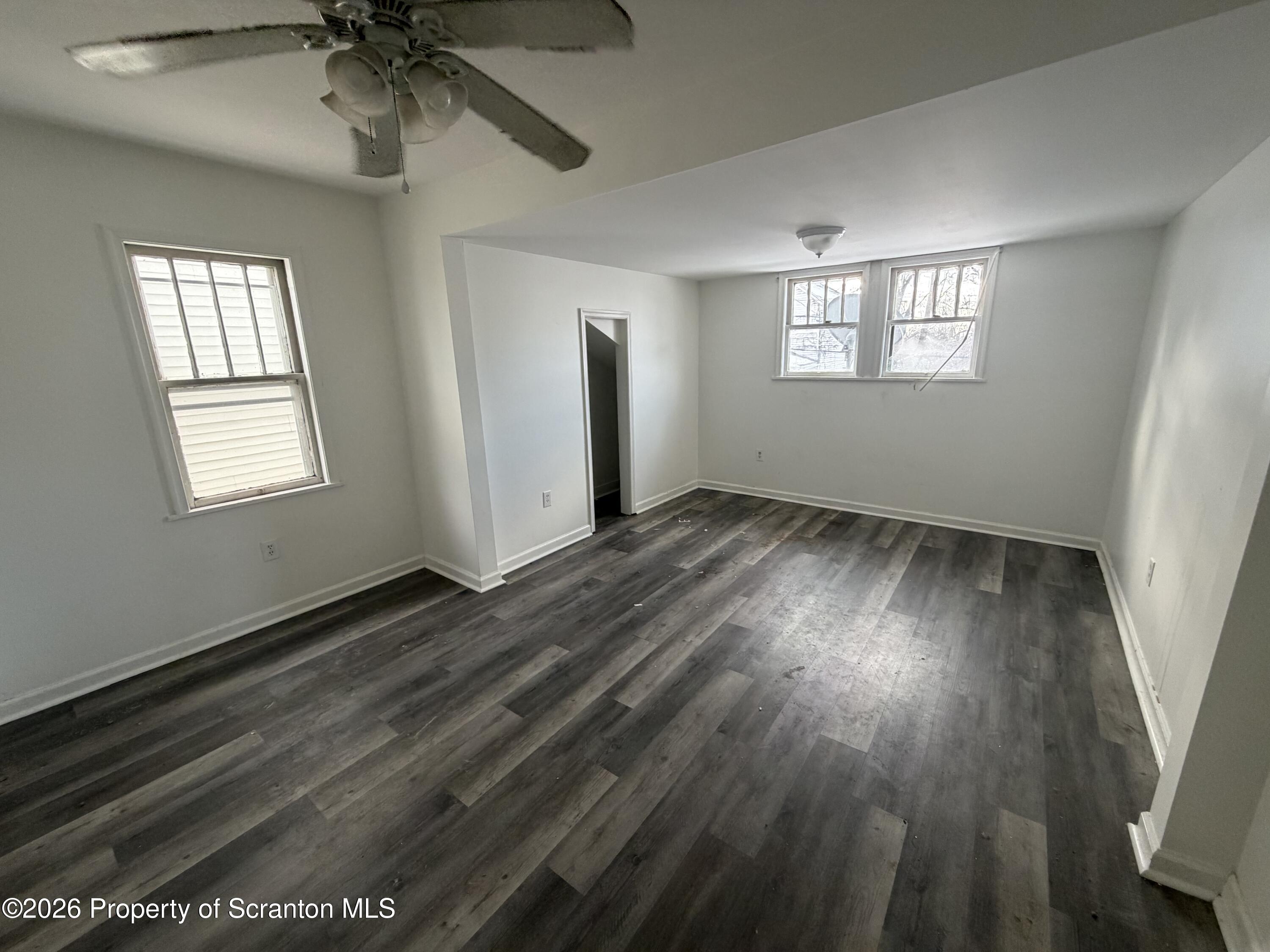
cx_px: 635
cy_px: 476
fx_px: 514
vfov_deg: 85.7
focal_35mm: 14
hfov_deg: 102.1
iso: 200
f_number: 2.2
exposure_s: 1/121
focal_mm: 2.22
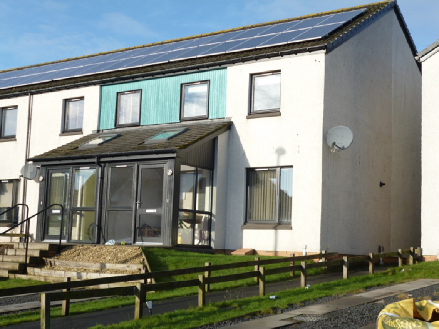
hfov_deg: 34.3
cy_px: 164
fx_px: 710
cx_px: 220
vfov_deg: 26.1
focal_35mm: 56
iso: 100
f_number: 4.4
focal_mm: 10
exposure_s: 1/250
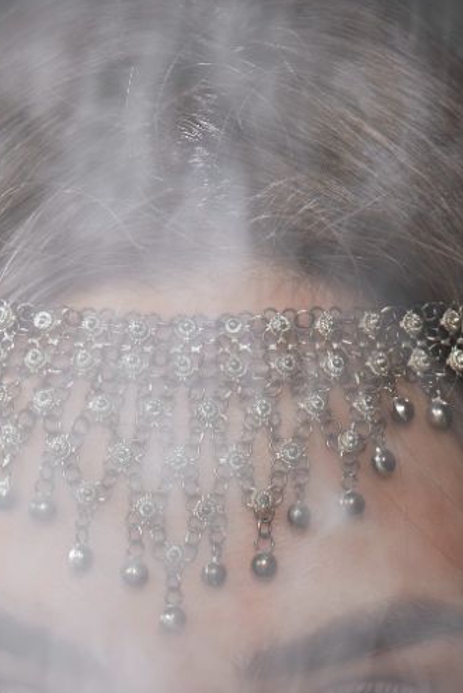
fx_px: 8379
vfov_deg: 4.7
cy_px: 1242
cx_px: 178
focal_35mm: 435
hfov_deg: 3.2
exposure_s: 1/13
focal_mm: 105
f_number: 5.6
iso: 50
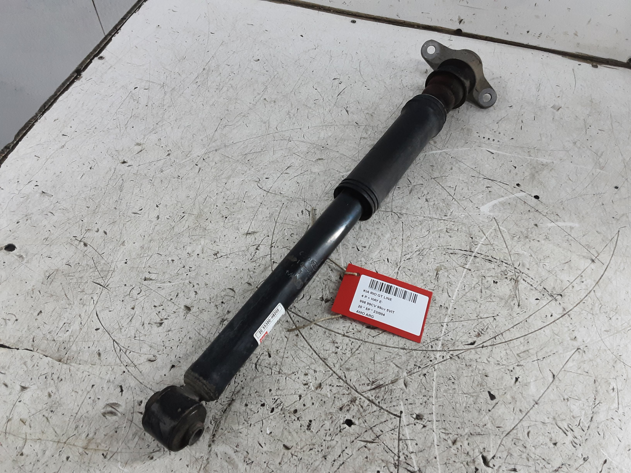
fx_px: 492
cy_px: 236
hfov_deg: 65.3
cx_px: 316
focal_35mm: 27
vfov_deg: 51.4
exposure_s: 1/50
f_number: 1.9
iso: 125
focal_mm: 2.91
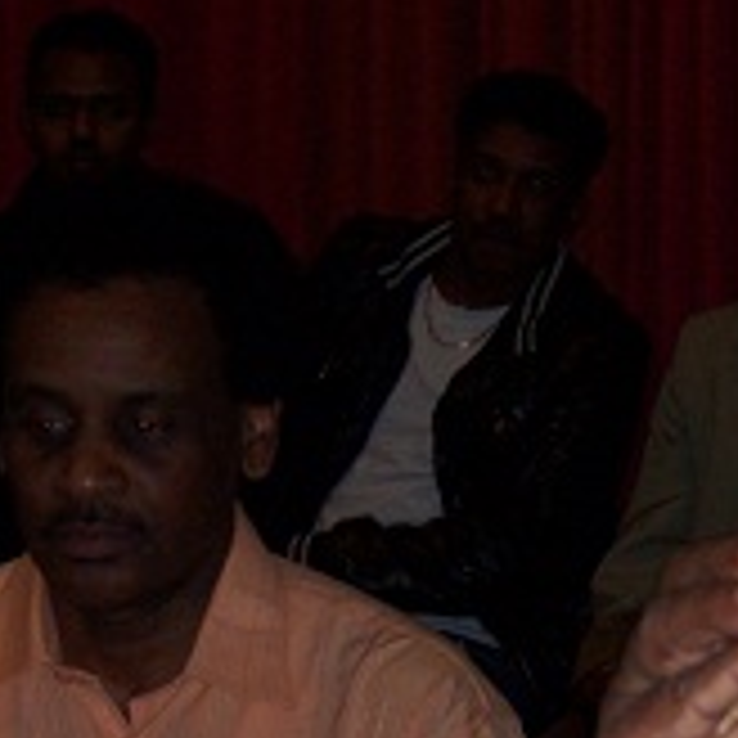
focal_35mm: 300
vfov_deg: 5.8
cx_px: 616
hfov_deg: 5.8
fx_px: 7236
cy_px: 493
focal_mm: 18
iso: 140
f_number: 4.8
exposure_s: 1/125
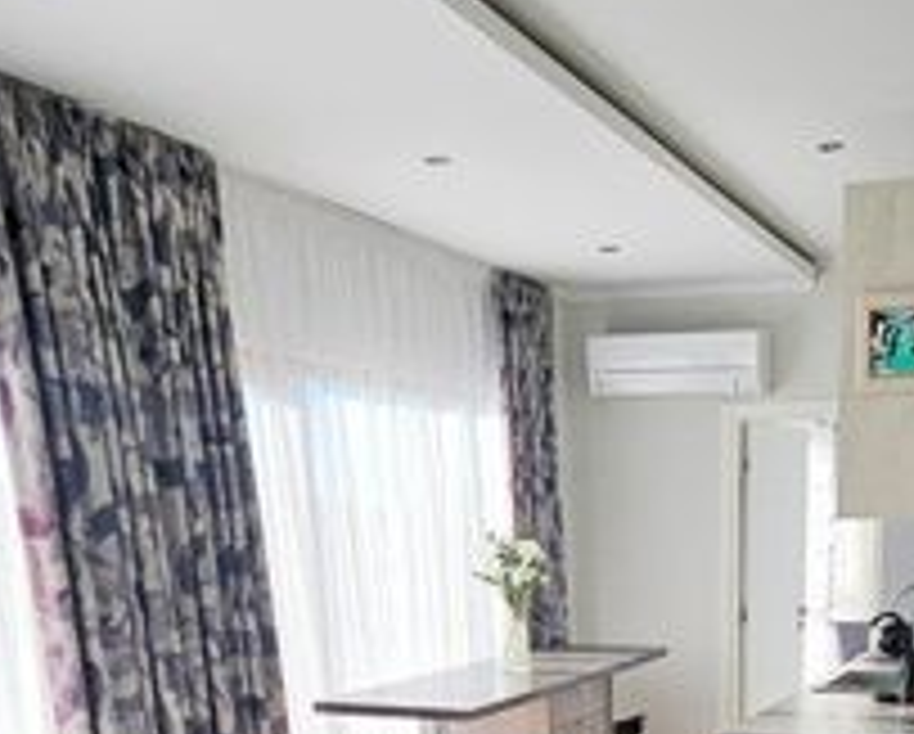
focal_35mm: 44
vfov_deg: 29.0
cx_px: 723
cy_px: 910
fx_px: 1192
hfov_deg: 40.3
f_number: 2.2
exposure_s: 1/484
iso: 32
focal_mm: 1.7
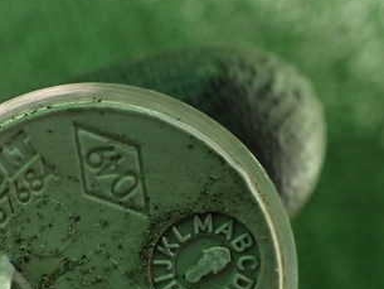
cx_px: 34
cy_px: 265
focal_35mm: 59
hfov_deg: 31.1
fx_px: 655
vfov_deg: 24.1
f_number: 2.3
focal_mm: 5.4
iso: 800
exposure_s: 1/125
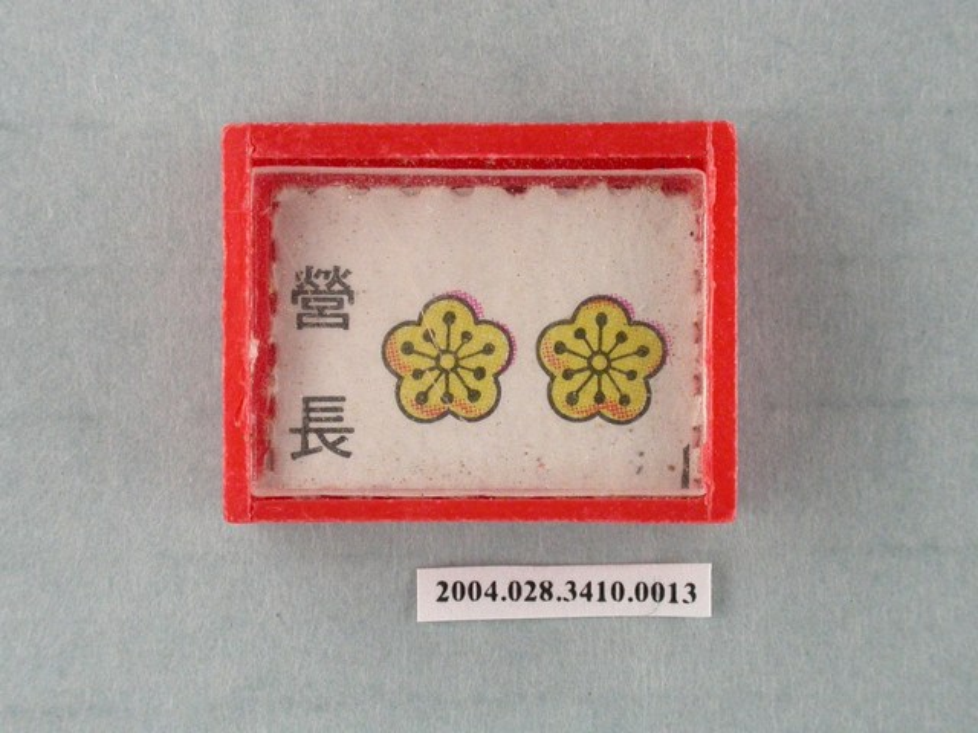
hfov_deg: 13.7
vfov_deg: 10.3
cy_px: 366
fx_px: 4068
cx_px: 489
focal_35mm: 144
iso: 200
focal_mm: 29.9
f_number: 6.2
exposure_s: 1/30
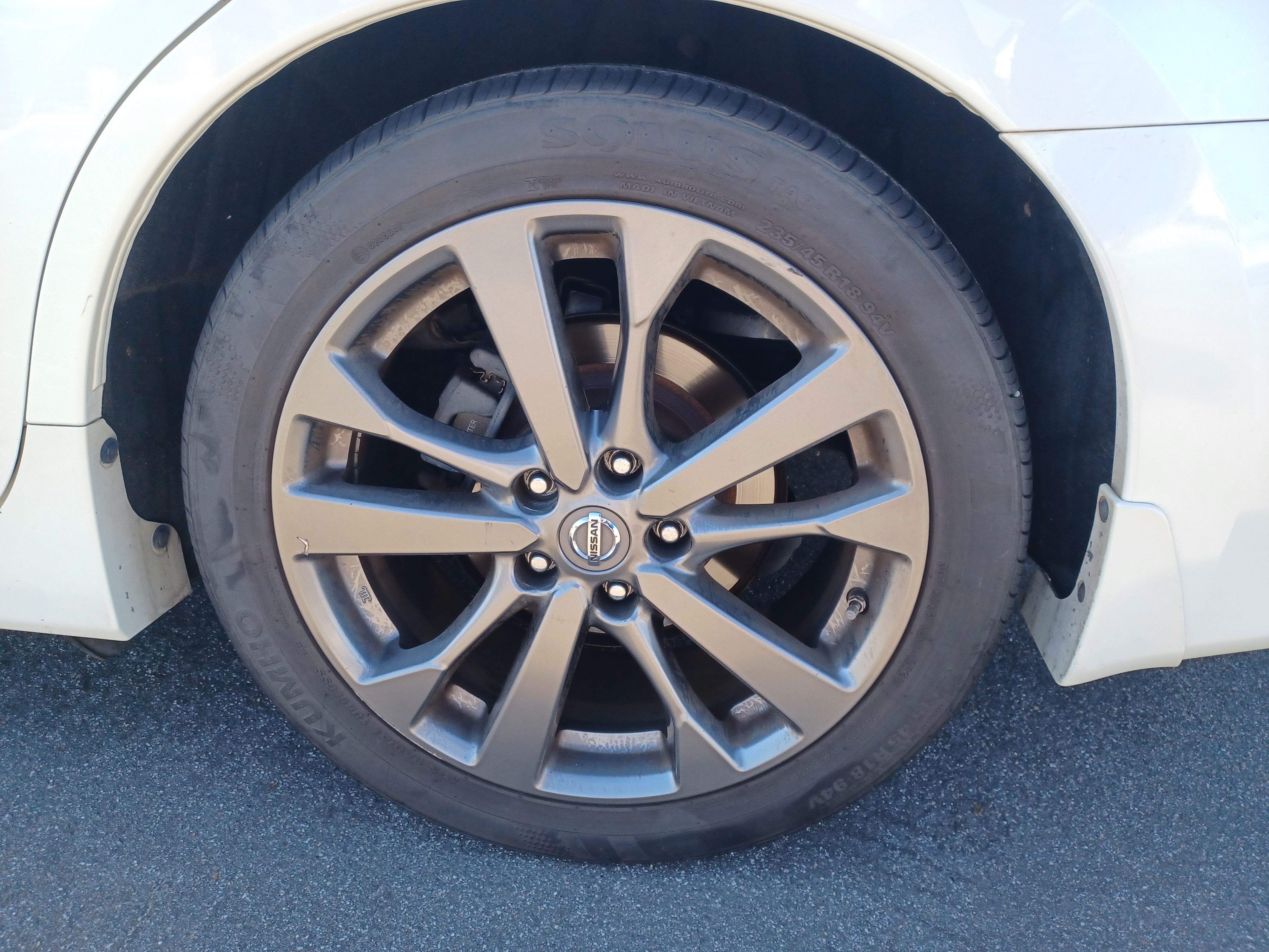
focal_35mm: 25
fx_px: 916
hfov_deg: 69.4
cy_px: 476
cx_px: 634
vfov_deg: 54.9
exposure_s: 1/100
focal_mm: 4.6
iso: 50
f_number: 1.8
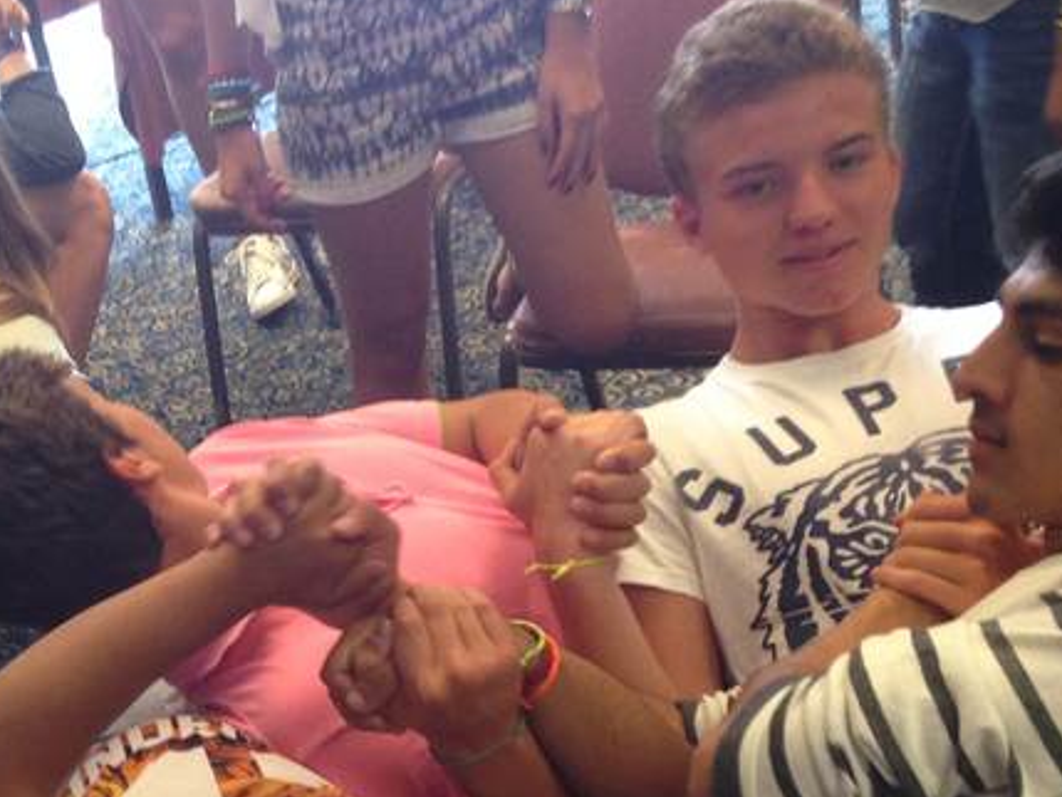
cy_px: 660
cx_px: 227
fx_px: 2148
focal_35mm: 70
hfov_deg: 27.3
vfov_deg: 20.7
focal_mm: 4.12
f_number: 2.4
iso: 160
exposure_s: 1/20
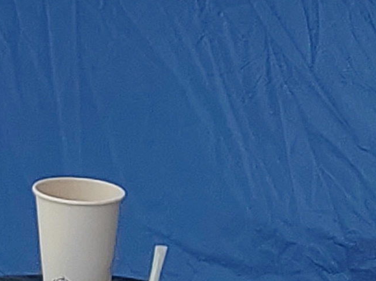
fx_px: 2605
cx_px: -572
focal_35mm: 240
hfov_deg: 7.6
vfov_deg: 5.9
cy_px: -419
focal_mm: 5.52
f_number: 1.9
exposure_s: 1/1200
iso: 100
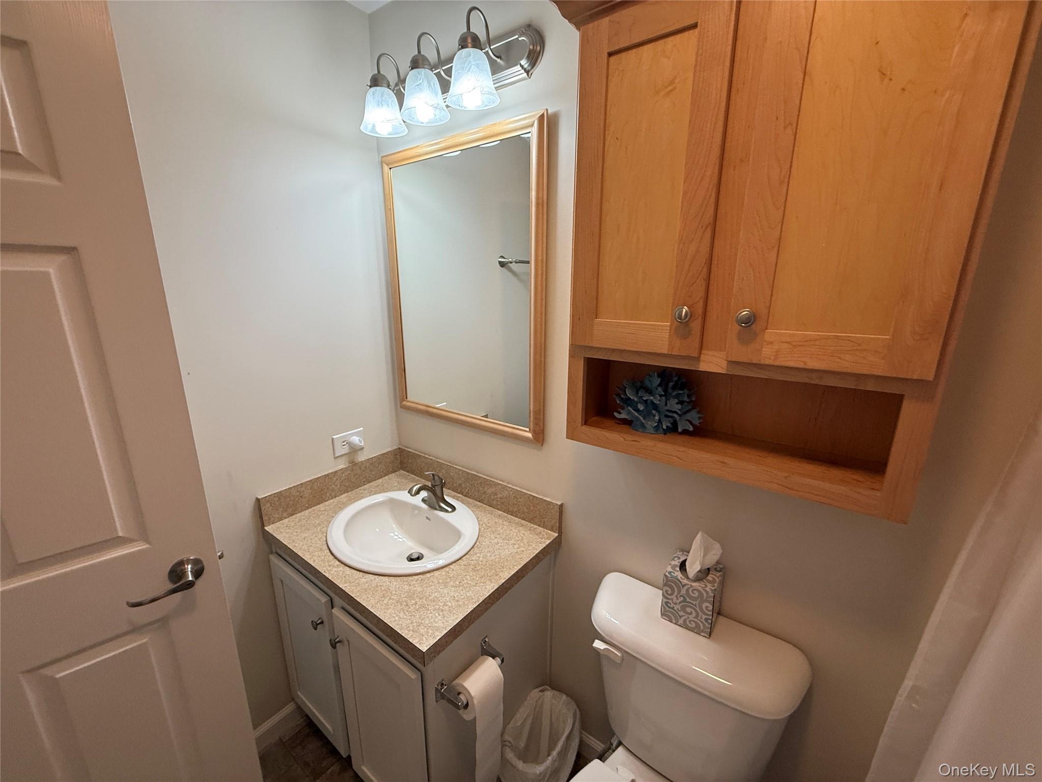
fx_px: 421
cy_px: 391
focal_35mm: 14
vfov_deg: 85.7
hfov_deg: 102.1
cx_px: 521
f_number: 2.2
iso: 200
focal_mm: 2.22
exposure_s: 1/60
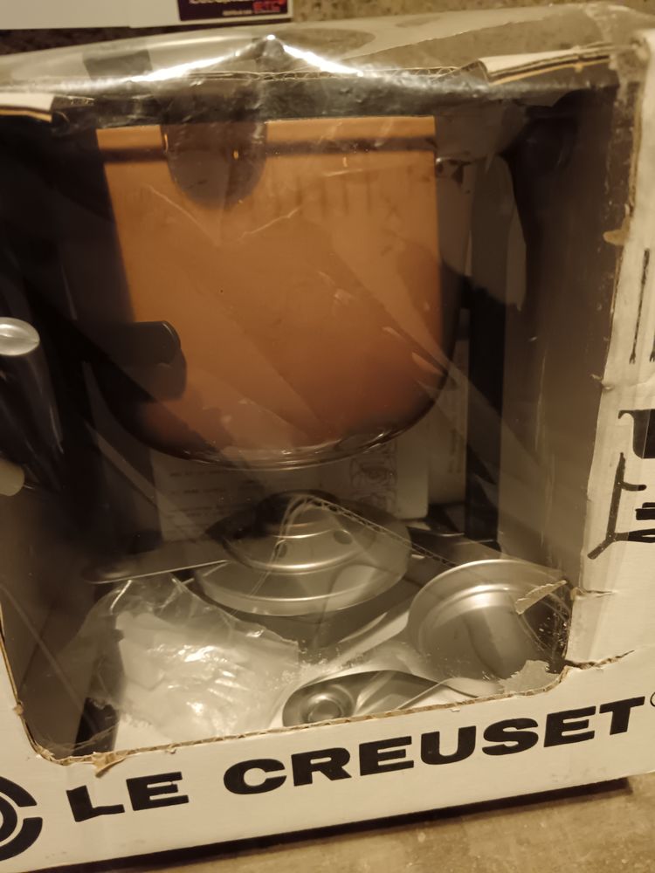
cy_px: 436
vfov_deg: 65.3
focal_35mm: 27
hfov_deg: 51.4
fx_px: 681
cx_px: 328
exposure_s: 1/25
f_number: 1.9
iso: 2688
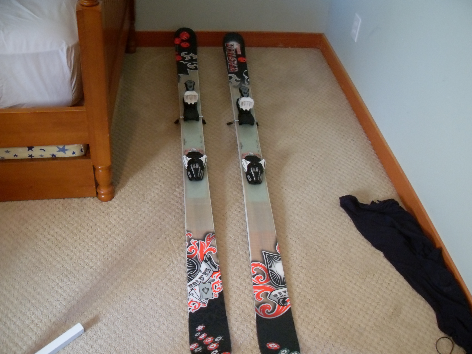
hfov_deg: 50.1
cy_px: 188
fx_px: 505
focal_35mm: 37
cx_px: 253
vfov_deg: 38.7
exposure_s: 1/8
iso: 200
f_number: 2.8
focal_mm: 6.3
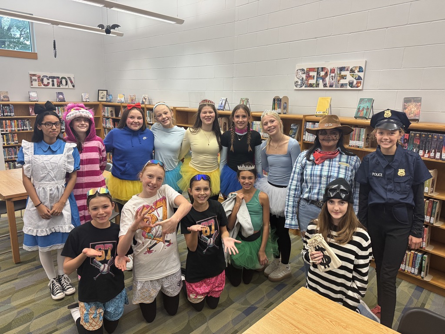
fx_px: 309
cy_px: 167
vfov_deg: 56.8
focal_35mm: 24
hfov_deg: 71.6
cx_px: 222
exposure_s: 1/60
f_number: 1.78
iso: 250
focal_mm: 6.76
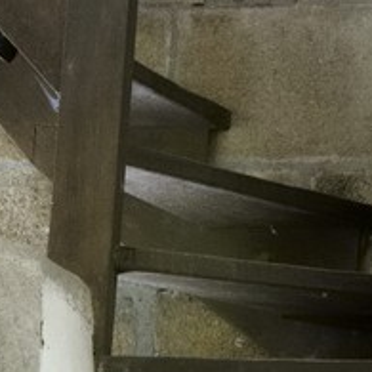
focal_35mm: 292
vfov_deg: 5.4
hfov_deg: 5.9
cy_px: -981
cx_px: 744
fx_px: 3550
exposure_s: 1/4
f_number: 7.1
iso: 1600
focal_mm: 42
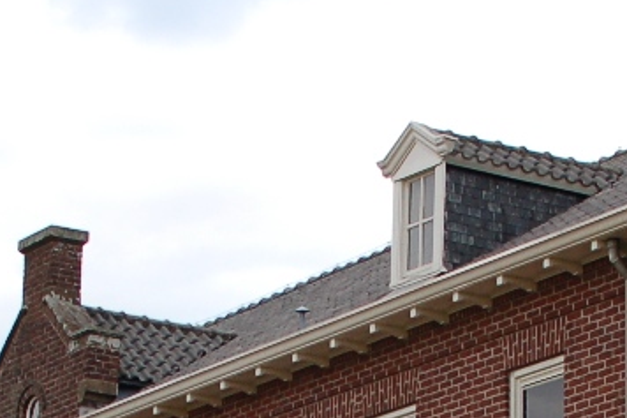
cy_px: 718
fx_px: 3307
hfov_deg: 10.8
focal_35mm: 190
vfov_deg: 7.1
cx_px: 317
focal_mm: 30
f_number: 5
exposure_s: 1/125
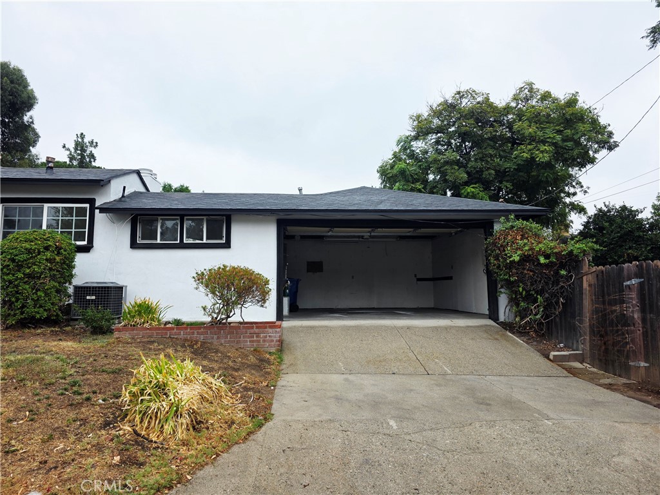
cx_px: 330
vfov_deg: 58.9
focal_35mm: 23
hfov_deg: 73.9
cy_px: 248
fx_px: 439
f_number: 1.7
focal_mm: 6.3
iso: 80
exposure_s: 1/2000
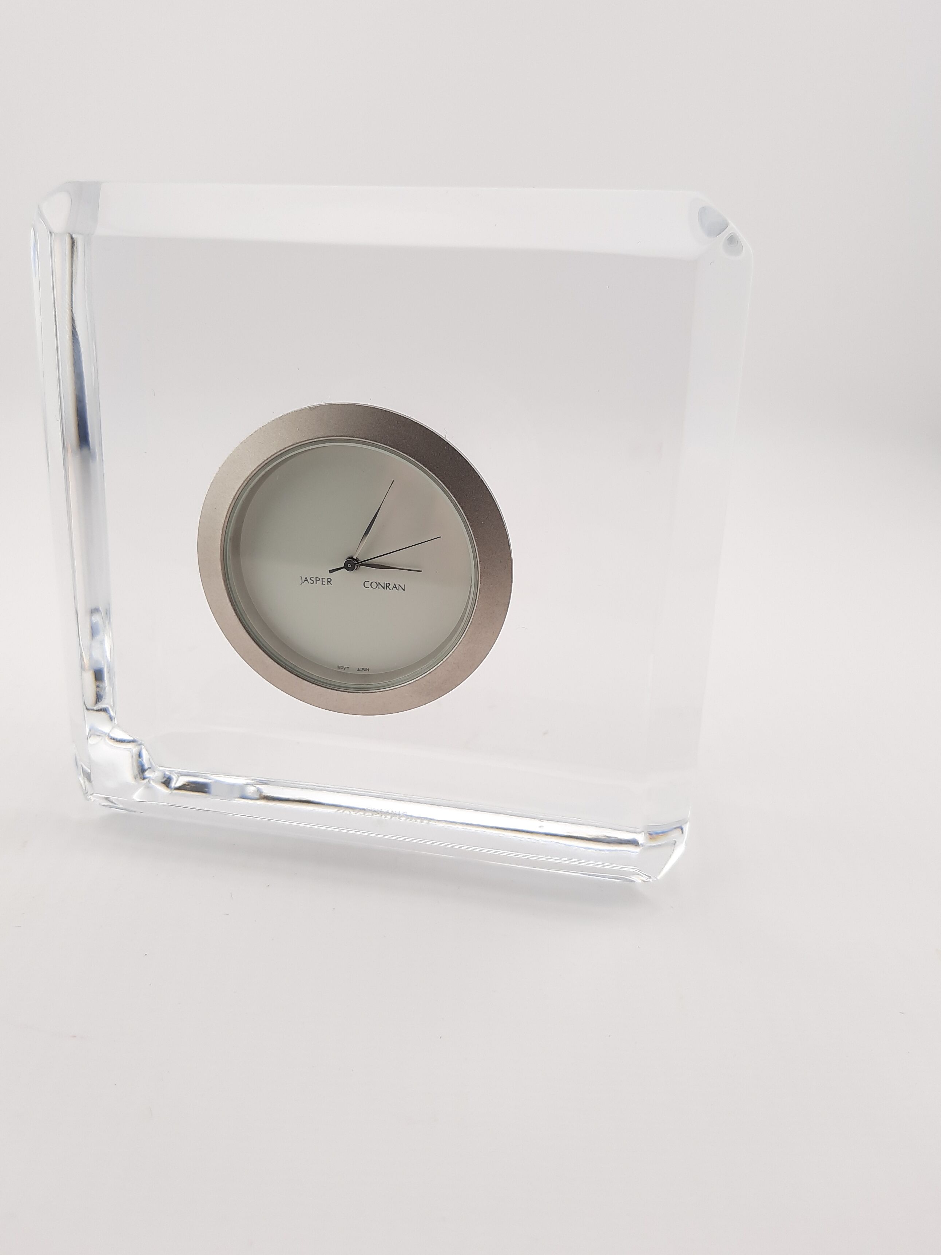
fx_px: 1051
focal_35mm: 29
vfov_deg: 61.6
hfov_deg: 48.2
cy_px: 575
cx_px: 424
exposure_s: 1/358
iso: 32
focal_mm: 4.6
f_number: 2
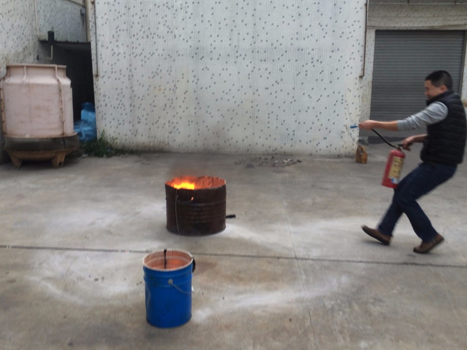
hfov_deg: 56.8
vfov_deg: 44.1
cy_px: 163
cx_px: 223
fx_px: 432
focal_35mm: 32
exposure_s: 1/100
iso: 40
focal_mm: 4.15
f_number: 2.2
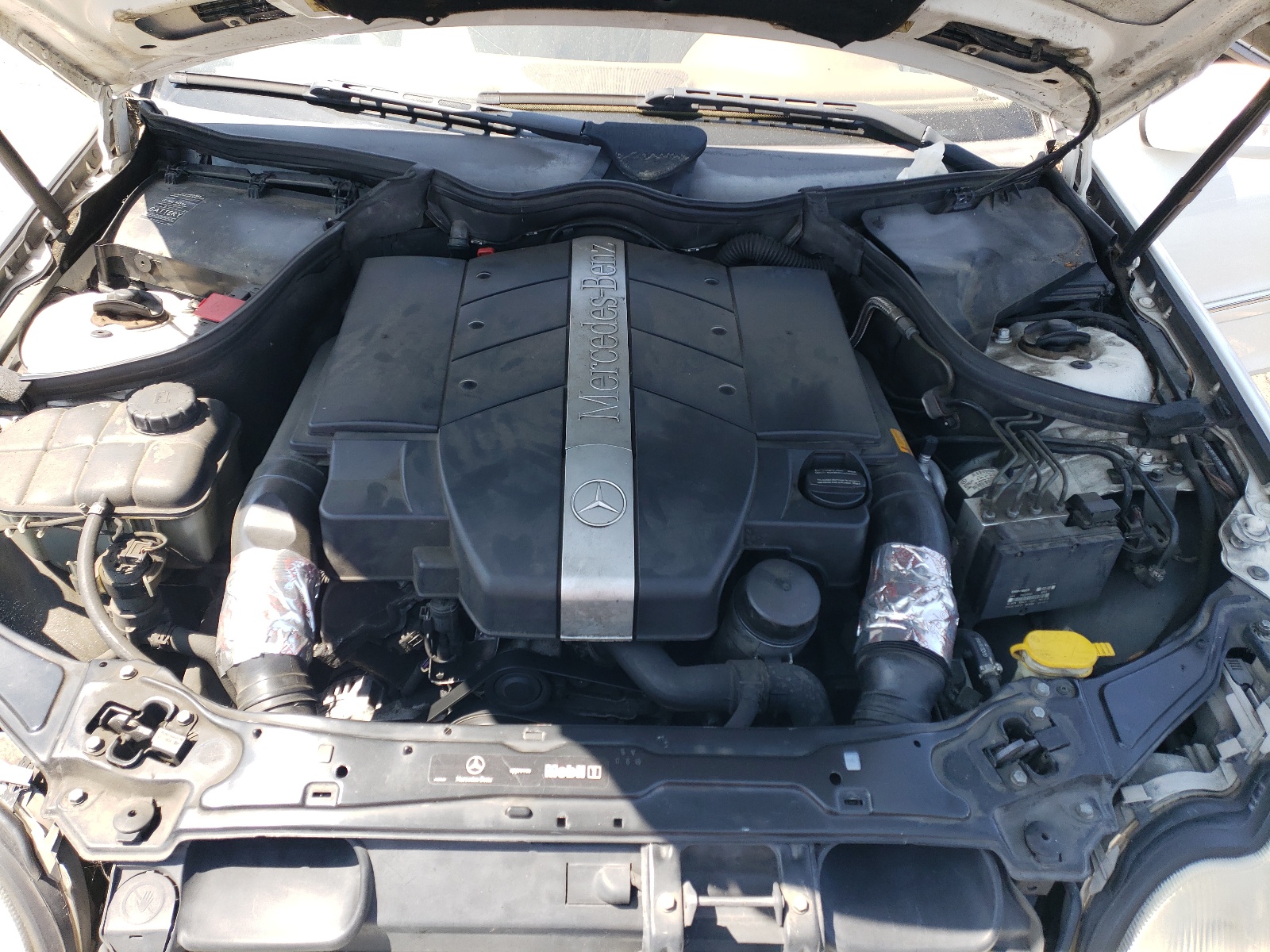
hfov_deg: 67.3
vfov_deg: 53.1
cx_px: 635
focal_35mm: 26
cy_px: 476
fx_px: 954
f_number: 1.5
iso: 50
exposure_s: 1/556
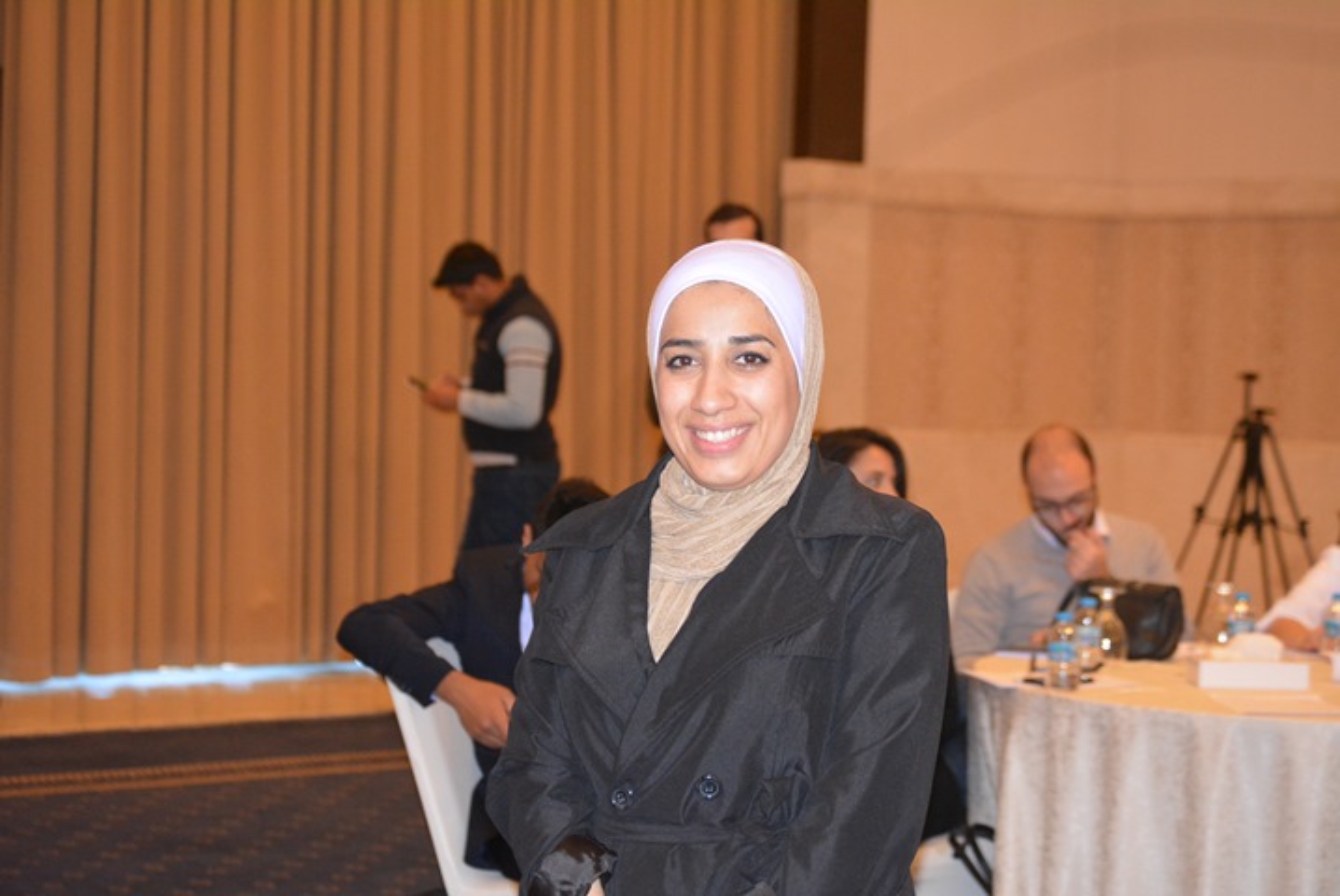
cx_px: 670
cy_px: 448
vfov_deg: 16.6
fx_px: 3073
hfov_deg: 24.6
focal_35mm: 82
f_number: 4
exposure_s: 1/60
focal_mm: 55
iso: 2200
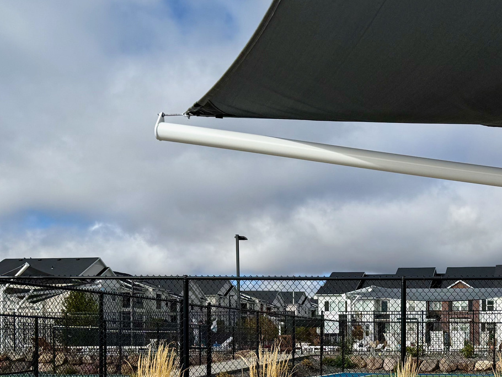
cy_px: 369
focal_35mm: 54
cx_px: 454
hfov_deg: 33.6
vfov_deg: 25.8
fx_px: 783
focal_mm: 6.76
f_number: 1.78
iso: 80
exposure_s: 1/5714
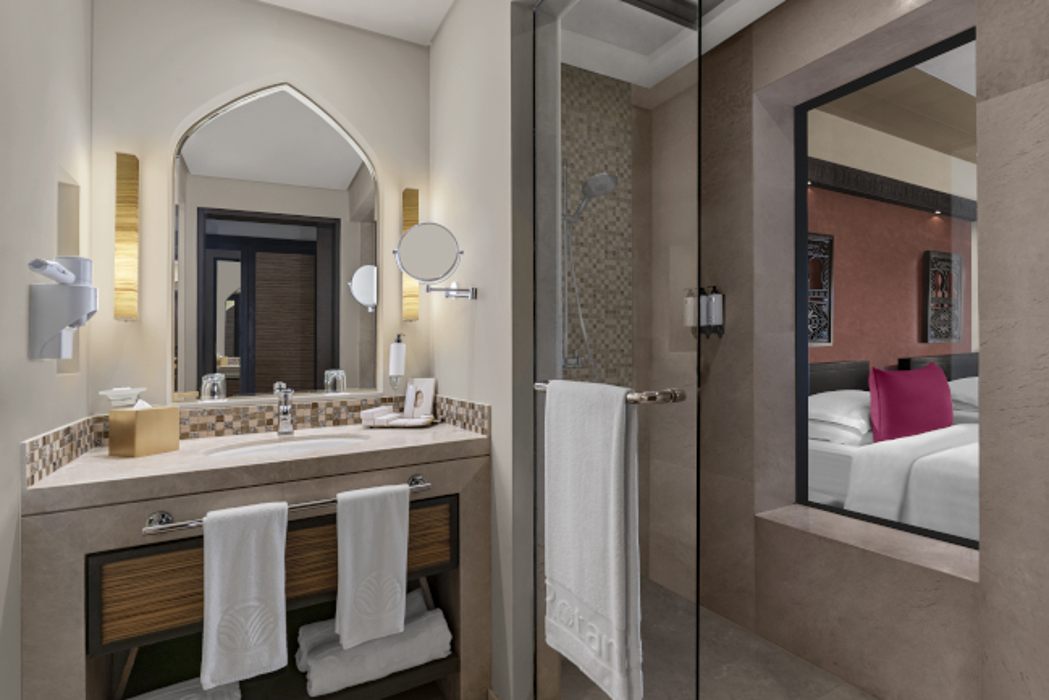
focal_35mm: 18
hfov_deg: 90.0
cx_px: 524
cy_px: 350
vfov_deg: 67.4
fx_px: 525
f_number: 11
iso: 200
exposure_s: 1
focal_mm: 18
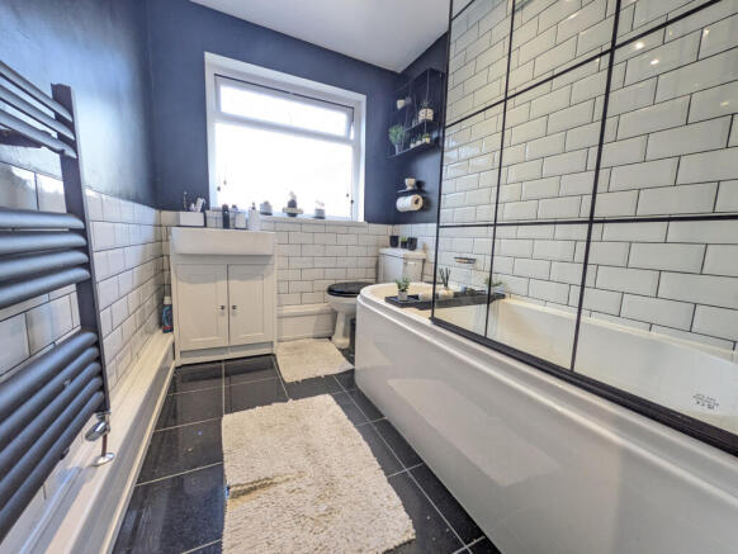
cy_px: 277
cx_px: 369
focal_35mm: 14
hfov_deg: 102.0
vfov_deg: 85.7
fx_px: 299
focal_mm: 1.83
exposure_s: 1/50
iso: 141
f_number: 2.2
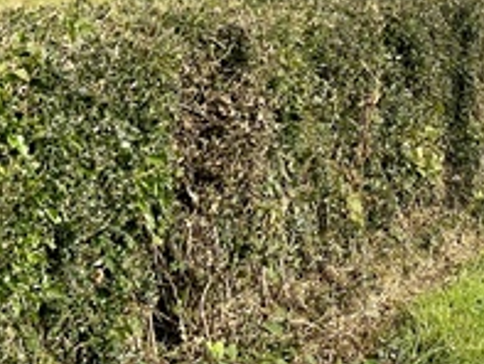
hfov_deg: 13.3
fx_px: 2043
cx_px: 533
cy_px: -113
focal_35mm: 146
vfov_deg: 10.0
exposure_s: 1/3257
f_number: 1.78
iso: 64
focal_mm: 6.86
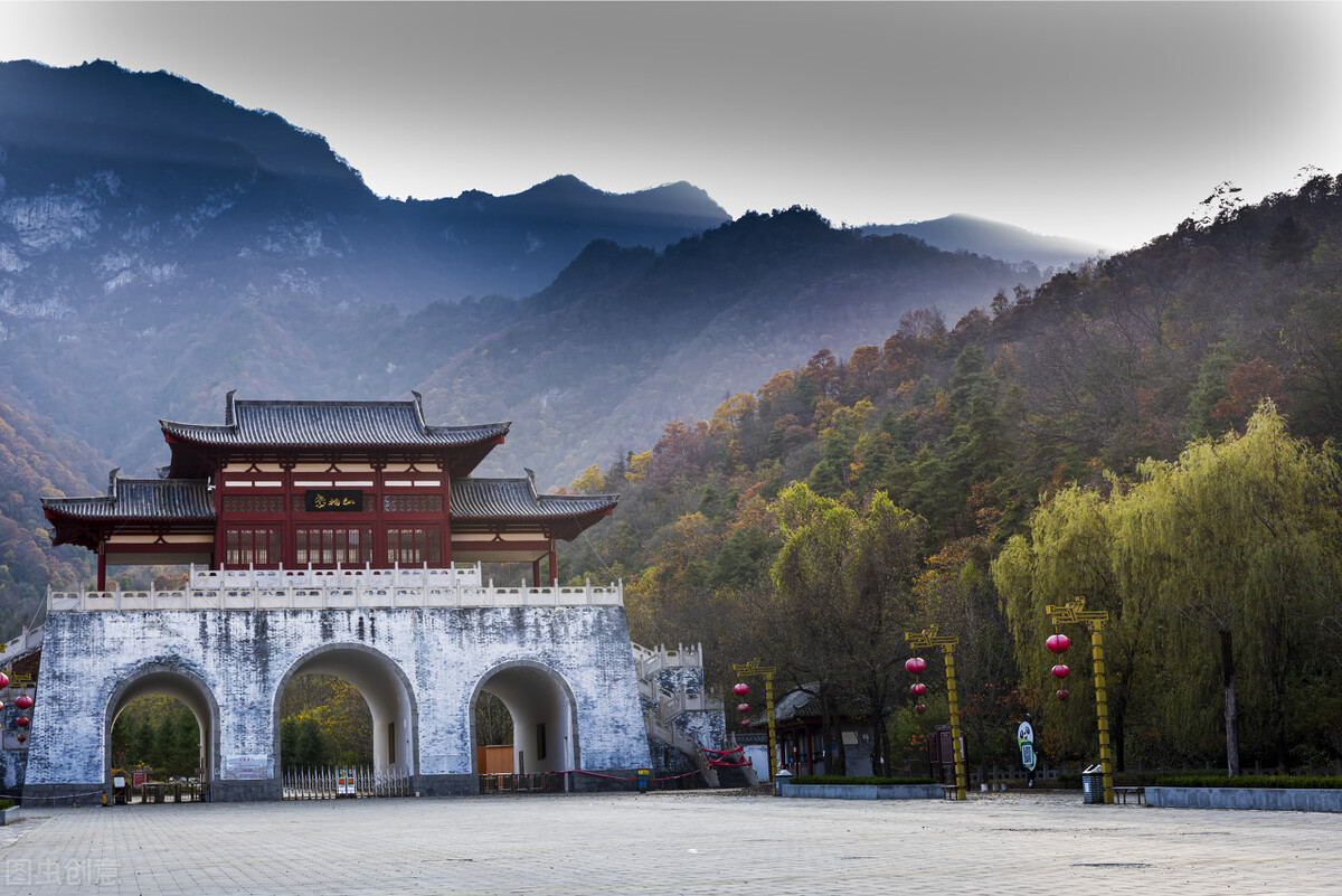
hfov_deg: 36.2
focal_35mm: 55
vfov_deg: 24.6
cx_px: 671
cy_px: 448
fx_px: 2051
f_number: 11
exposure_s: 1/13
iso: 100
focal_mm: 55
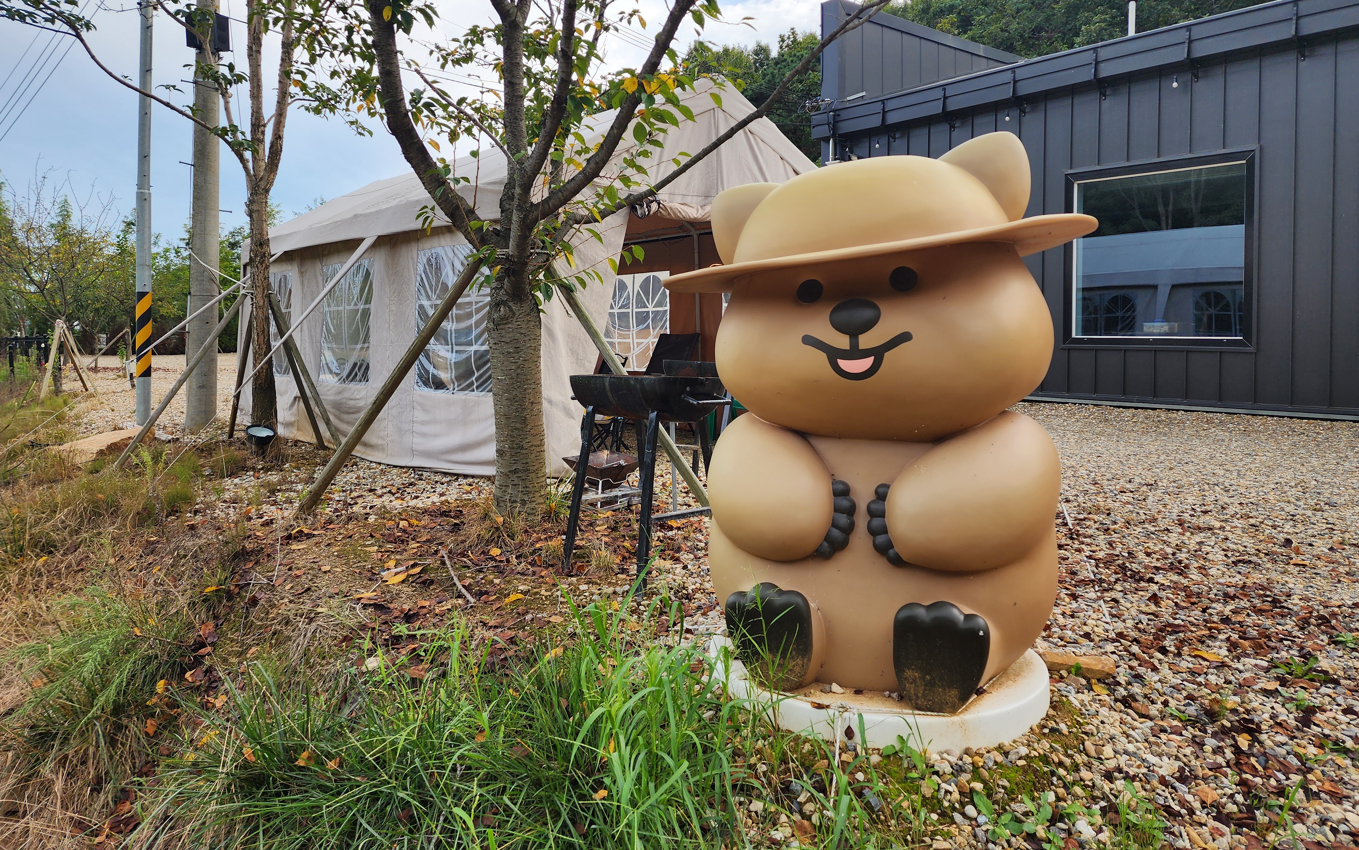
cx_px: 672
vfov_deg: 49.2
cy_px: 370
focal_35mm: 25
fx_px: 926
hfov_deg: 72.5
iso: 12
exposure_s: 1/336
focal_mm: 6.4
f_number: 1.8
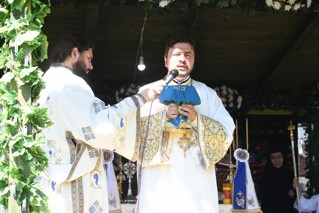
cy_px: 106
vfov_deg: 11.4
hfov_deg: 17.1
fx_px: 1063
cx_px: 160
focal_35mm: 120
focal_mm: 80
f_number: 5.6
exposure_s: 1/160
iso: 250
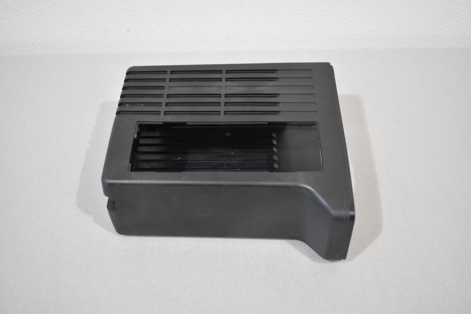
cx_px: 236
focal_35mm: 42
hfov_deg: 46.4
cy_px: 157
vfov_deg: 31.9
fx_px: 549
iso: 900
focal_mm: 28
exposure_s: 1/125
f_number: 4.2
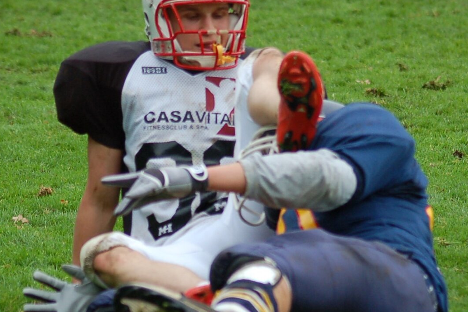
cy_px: 162
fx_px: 4810
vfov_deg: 3.7
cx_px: 245
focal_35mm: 370
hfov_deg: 5.6
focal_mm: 120
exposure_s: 1/500
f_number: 4.2
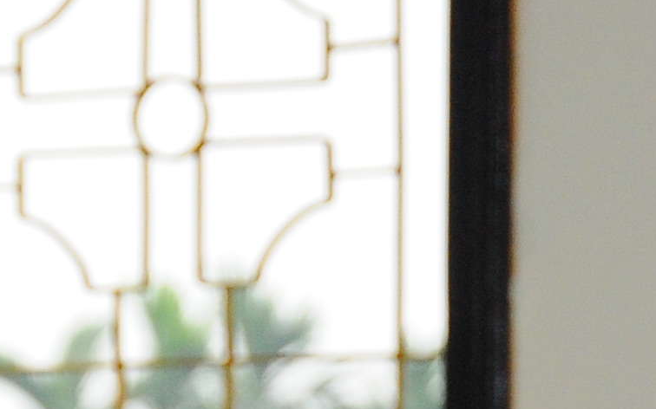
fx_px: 9598
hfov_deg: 3.9
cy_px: 899
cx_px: -298
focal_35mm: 537
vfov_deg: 2.4
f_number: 5.3
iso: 800
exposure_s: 1/200
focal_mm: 62
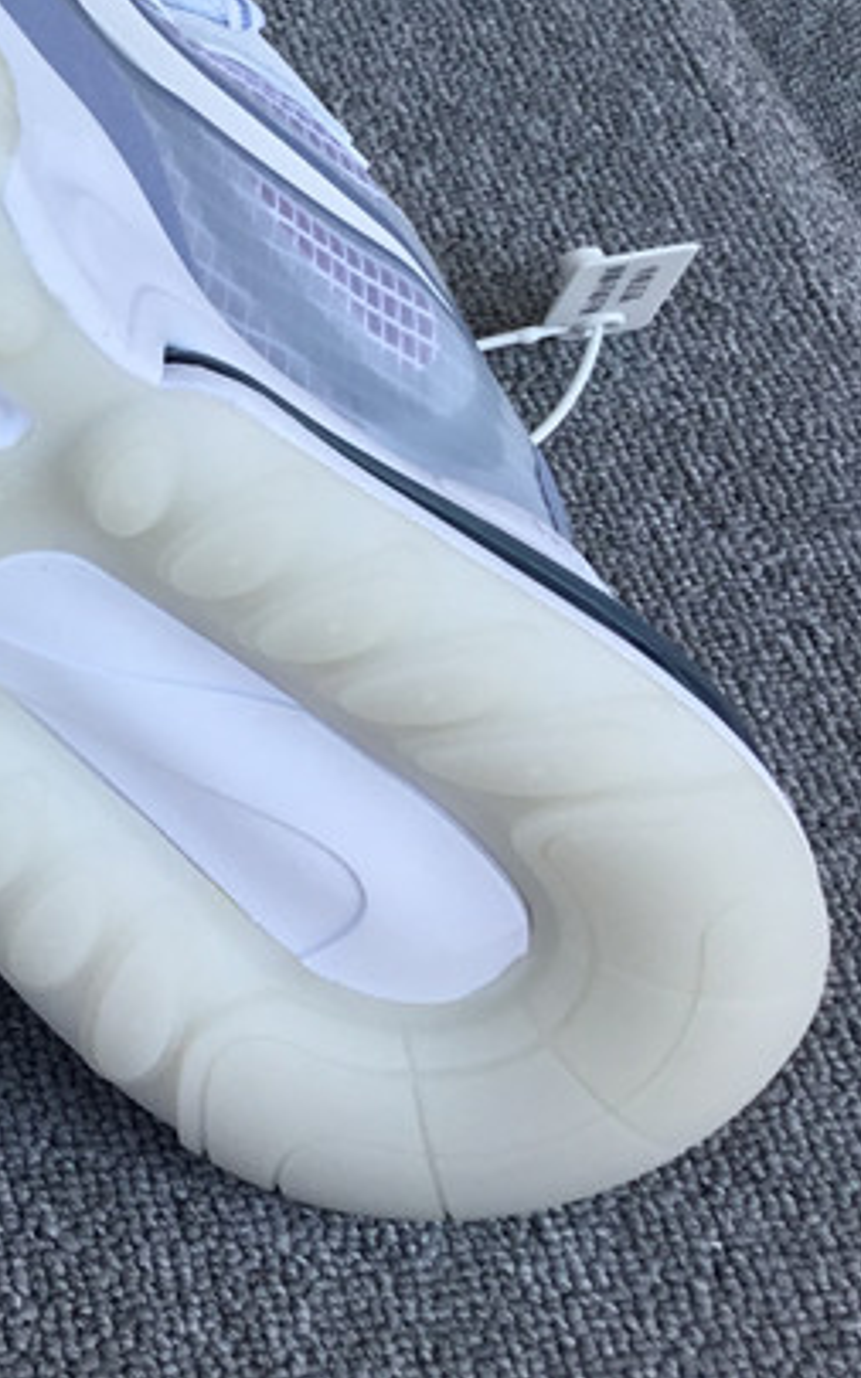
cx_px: -463
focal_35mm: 73
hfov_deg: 16.2
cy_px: 315
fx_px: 2742
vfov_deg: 27.8
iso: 25
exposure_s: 1/288
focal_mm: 3.3
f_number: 2.4
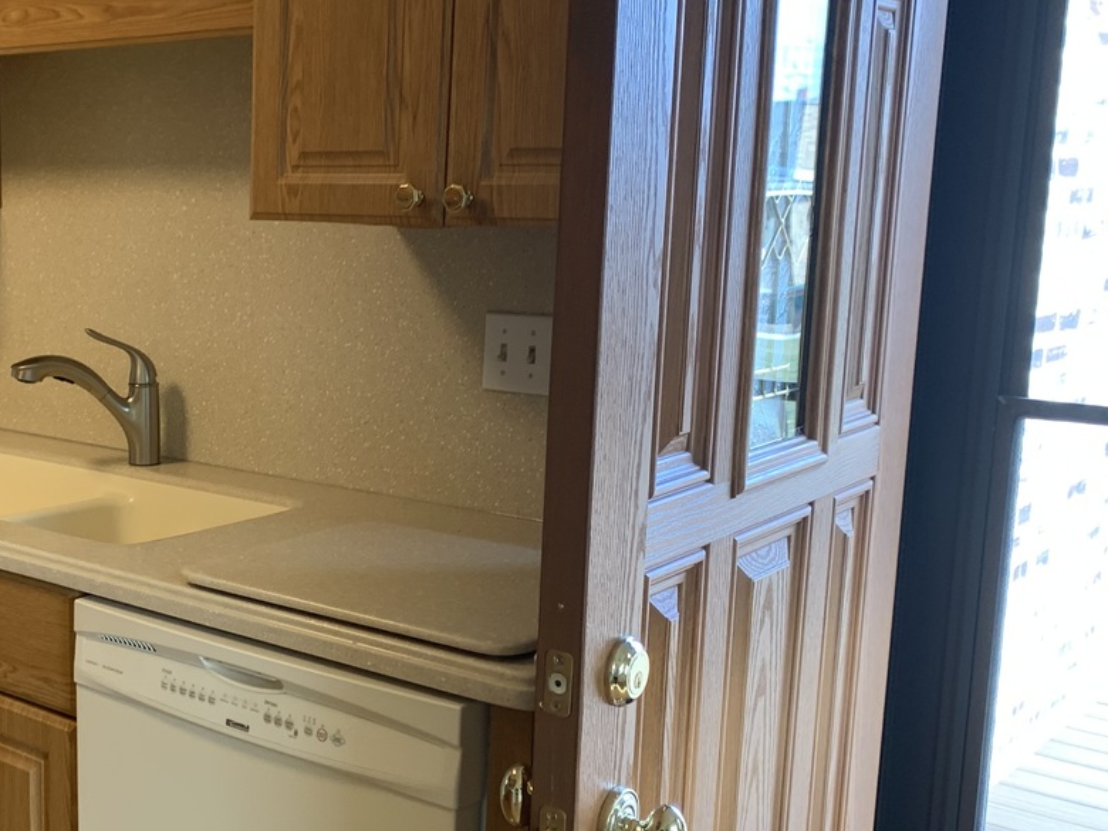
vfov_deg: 30.2
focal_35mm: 48
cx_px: 158
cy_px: 499
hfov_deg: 37.6
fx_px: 1536
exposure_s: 1/60
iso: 64
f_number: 1.8
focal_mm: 4.25
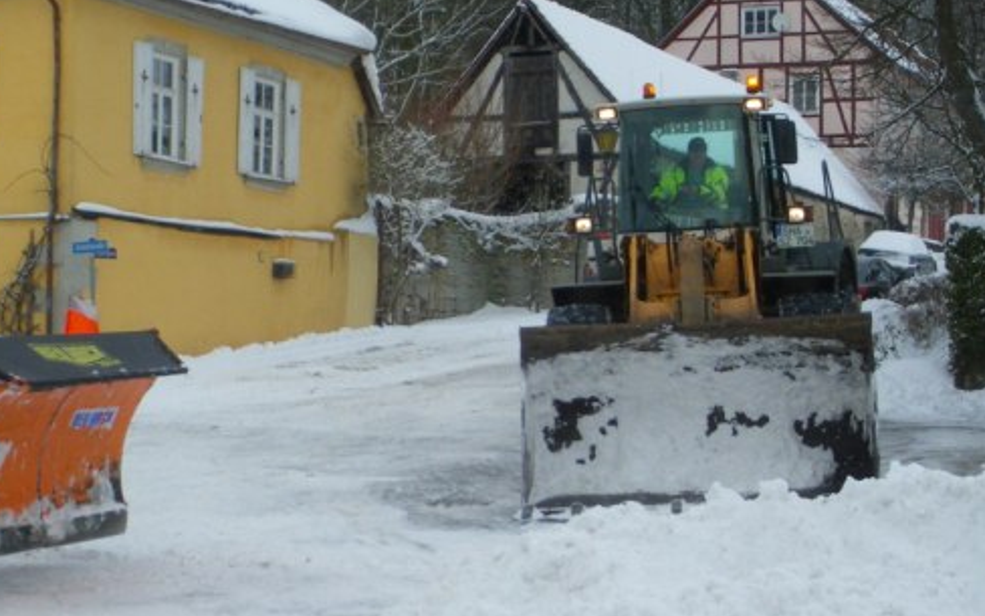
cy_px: 406
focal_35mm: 80
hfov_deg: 25.7
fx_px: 2148
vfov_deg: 16.3
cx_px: 327
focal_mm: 6.3
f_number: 5.4
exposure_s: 1/320
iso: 64
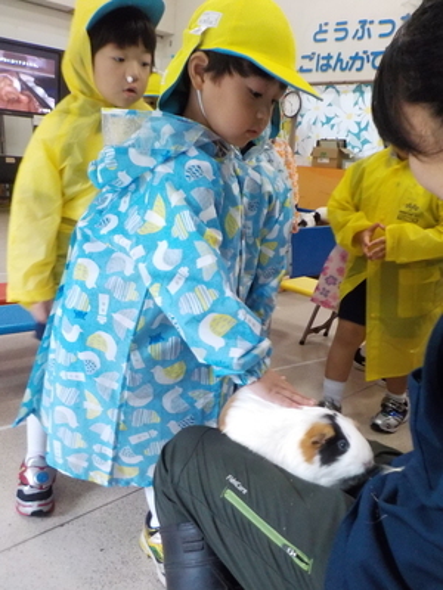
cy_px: 295
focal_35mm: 30
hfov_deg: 46.8
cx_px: 222
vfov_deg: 60.0
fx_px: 512
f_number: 3.3
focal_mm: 4.1
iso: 800
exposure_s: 1/40
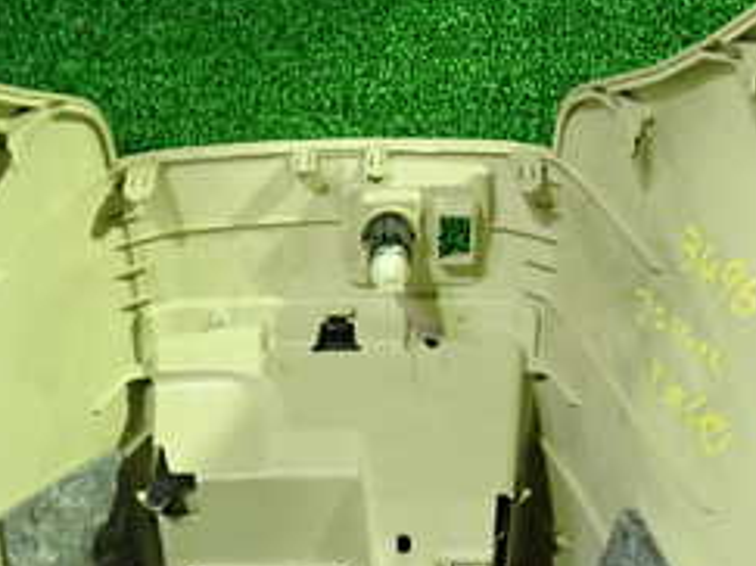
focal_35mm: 74
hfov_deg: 26.3
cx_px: 296
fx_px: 1615
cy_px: 535
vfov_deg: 19.4
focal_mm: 5.4
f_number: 2.3
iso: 800
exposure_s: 1/30
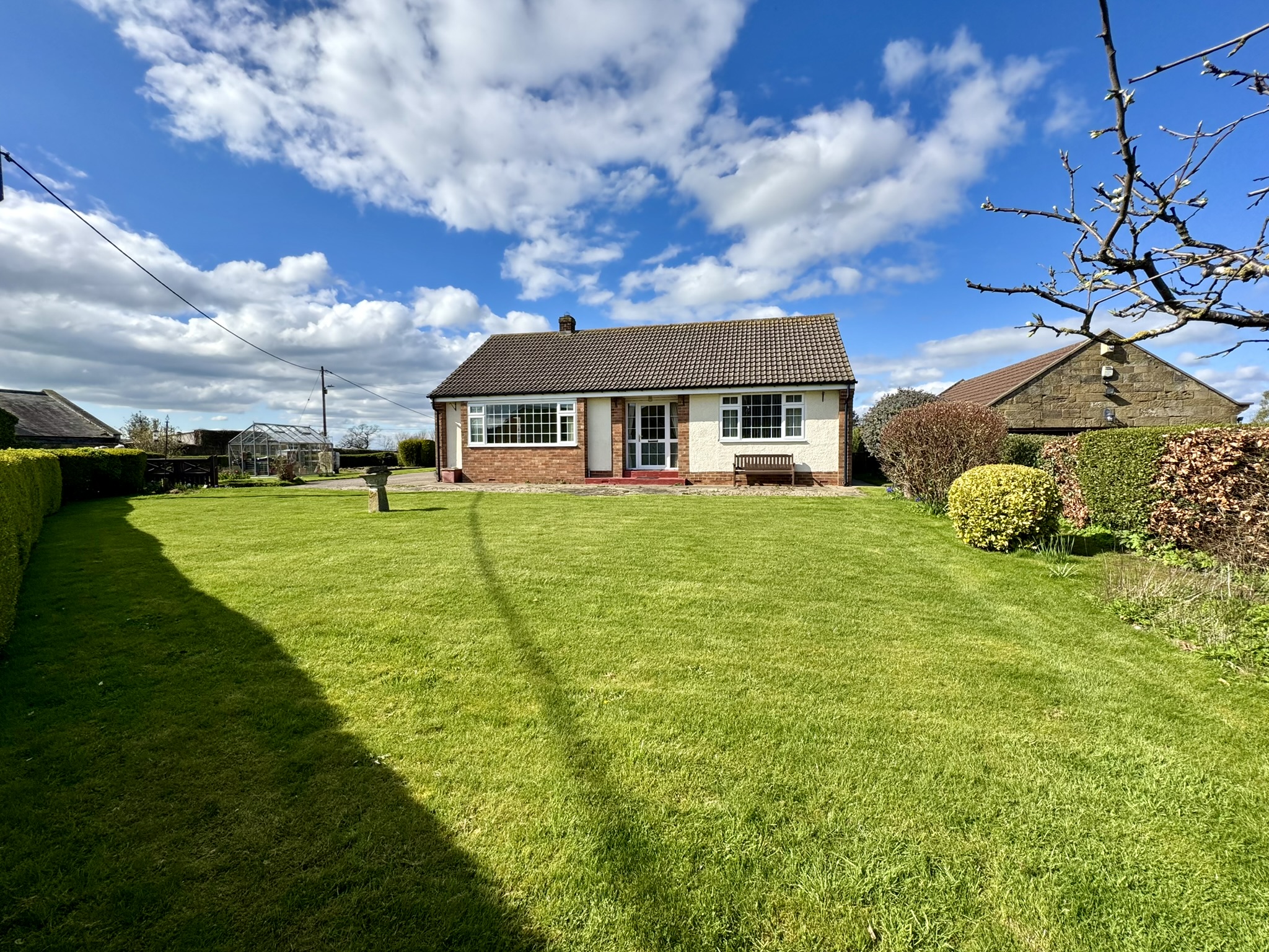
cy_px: 476
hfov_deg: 102.1
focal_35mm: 14
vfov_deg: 85.7
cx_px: 634
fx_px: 513
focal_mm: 2.22
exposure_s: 1/1880
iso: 50
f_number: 2.2
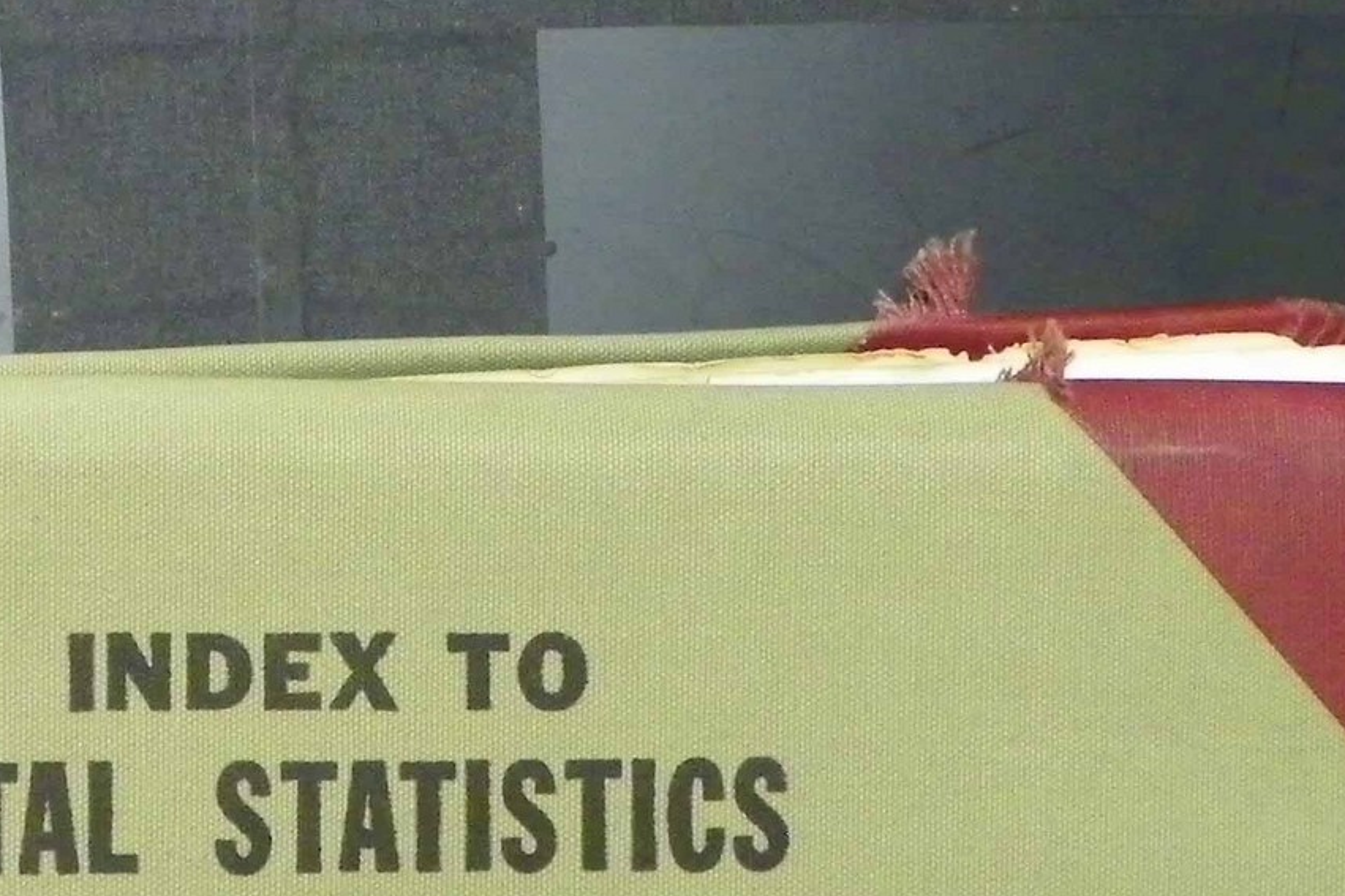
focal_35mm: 89
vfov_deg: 15.3
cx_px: 250
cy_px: 714
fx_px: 3324
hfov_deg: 22.5
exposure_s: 1/30
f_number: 2.8
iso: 320
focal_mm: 4.6
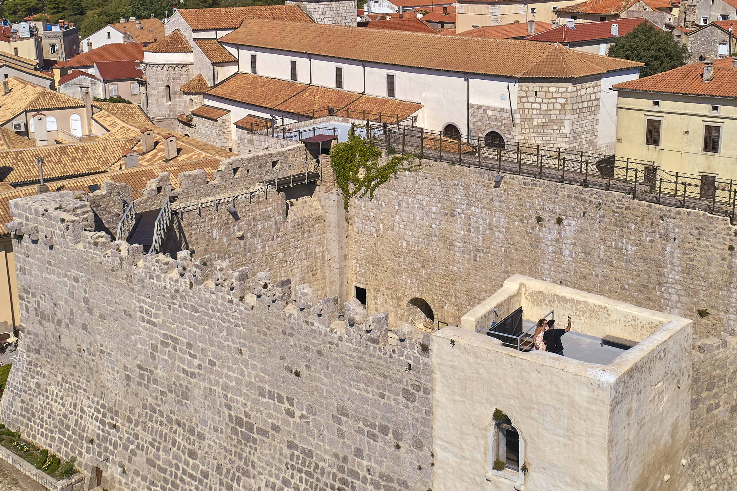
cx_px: 285
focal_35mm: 46
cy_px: 183
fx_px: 941
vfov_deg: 29.1
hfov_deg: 42.5
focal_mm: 8.8
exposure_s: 1/120
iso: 100
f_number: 5.6
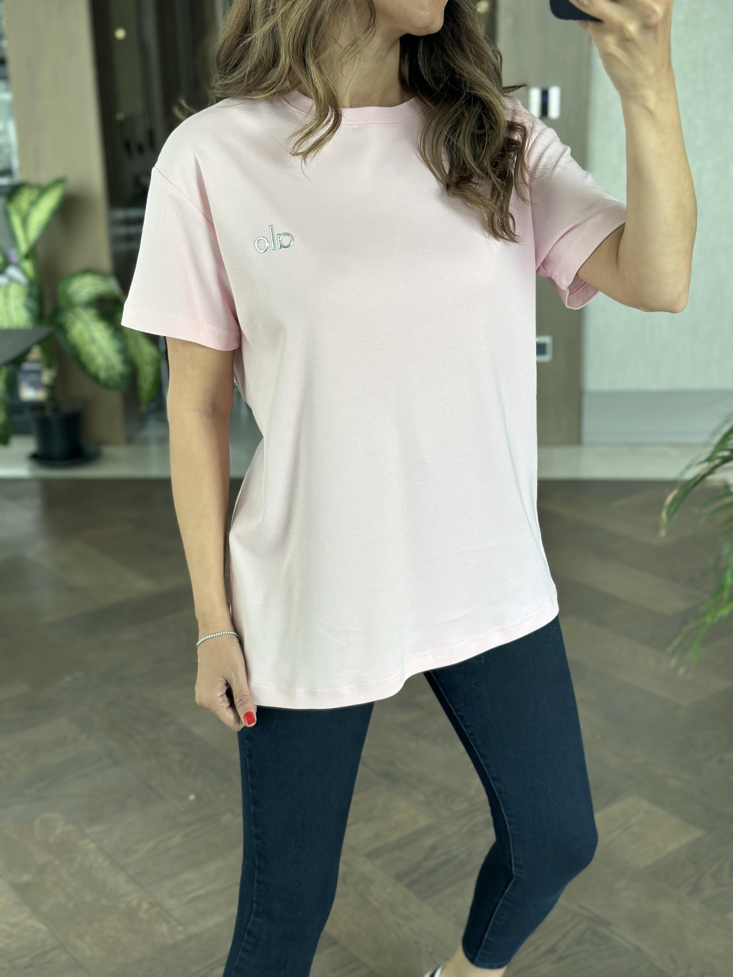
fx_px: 1355
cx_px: 366
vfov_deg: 39.7
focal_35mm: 48
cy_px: 488
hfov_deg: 30.3
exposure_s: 1/75
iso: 100
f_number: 1.78
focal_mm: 6.86
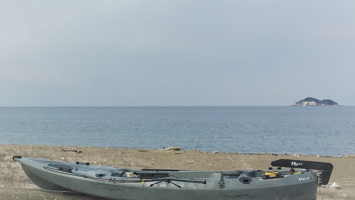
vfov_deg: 36.6
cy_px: 106
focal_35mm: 32
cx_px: 178
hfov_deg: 61.0
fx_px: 301
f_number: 2.2
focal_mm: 4.15
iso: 25
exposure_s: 1/2079
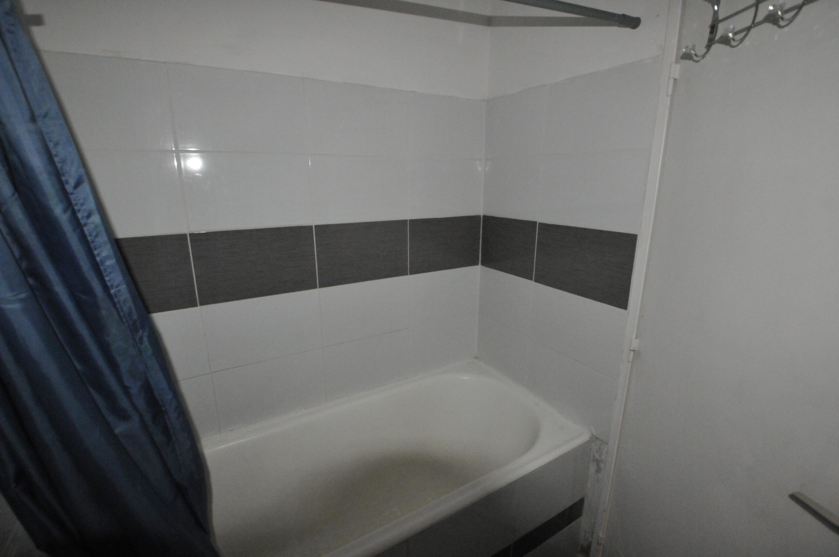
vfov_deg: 77.2
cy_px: 278
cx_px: 420
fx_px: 349
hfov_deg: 100.5
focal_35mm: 15
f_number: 7.1
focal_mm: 10
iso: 3200
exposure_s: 1/60
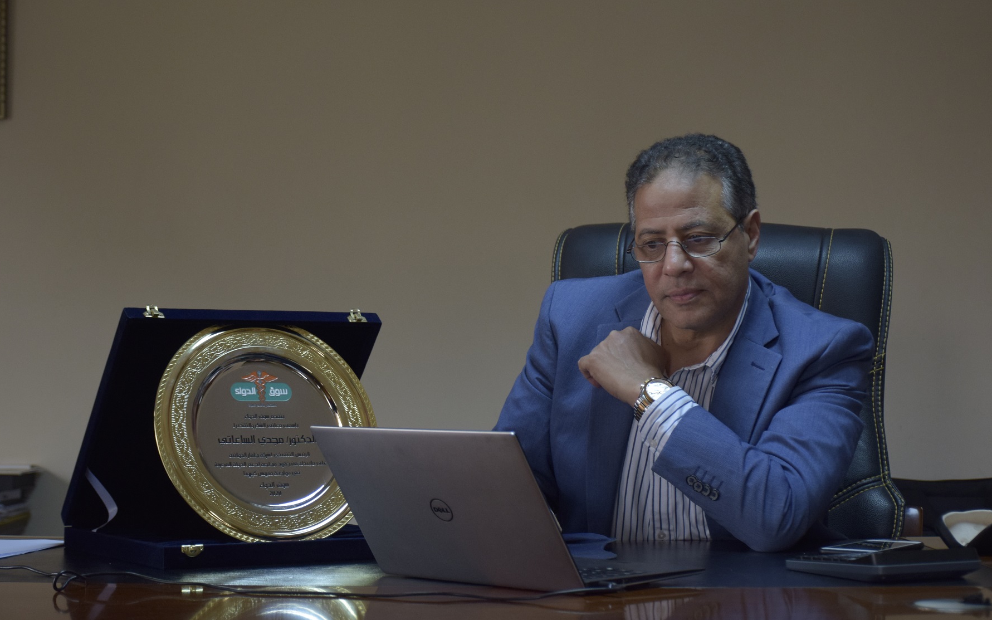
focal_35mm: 70
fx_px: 1879
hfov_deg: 29.6
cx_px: 493
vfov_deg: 18.7
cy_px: 287
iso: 800
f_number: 4.5
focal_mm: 45
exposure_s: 1/60
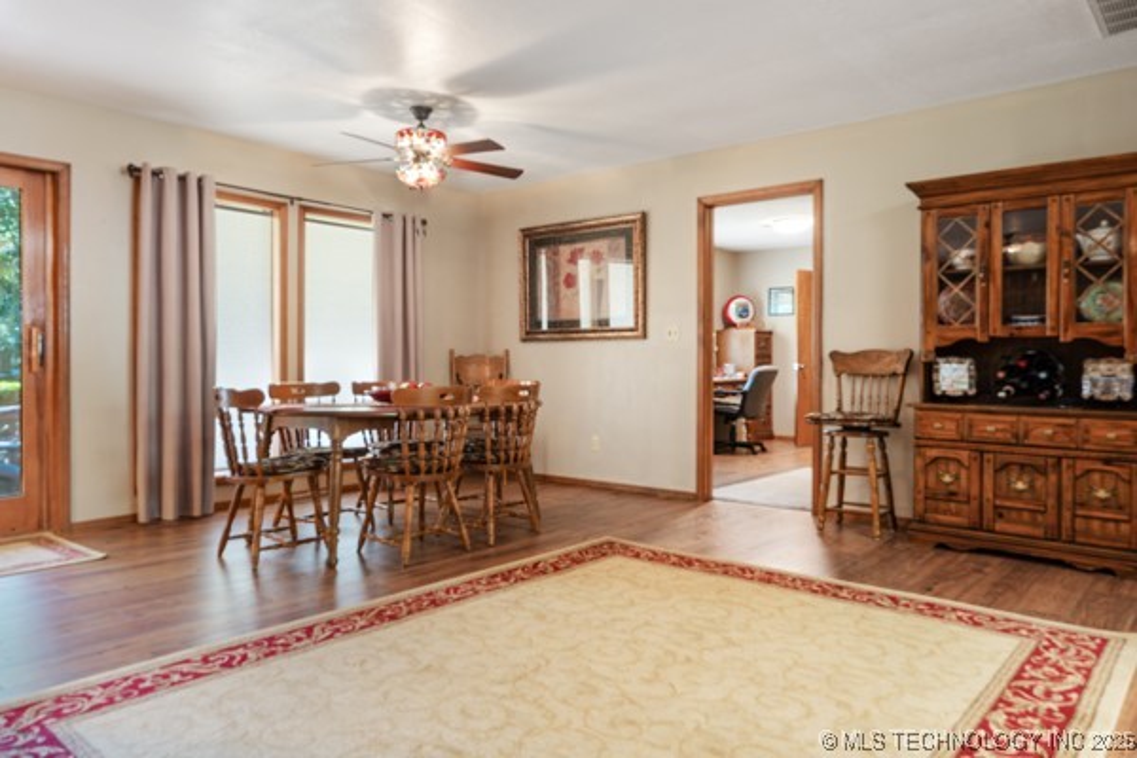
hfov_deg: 75.9
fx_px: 730
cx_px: 568
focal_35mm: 23
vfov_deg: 54.9
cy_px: 379
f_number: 9
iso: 250
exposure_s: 2
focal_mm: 23.1
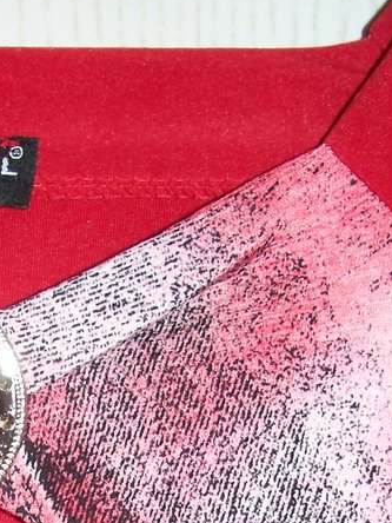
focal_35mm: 111
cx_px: -59
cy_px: 731
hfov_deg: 13.0
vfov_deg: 16.5
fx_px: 1676
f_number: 2.8
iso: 400
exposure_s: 1/60
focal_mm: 7.8
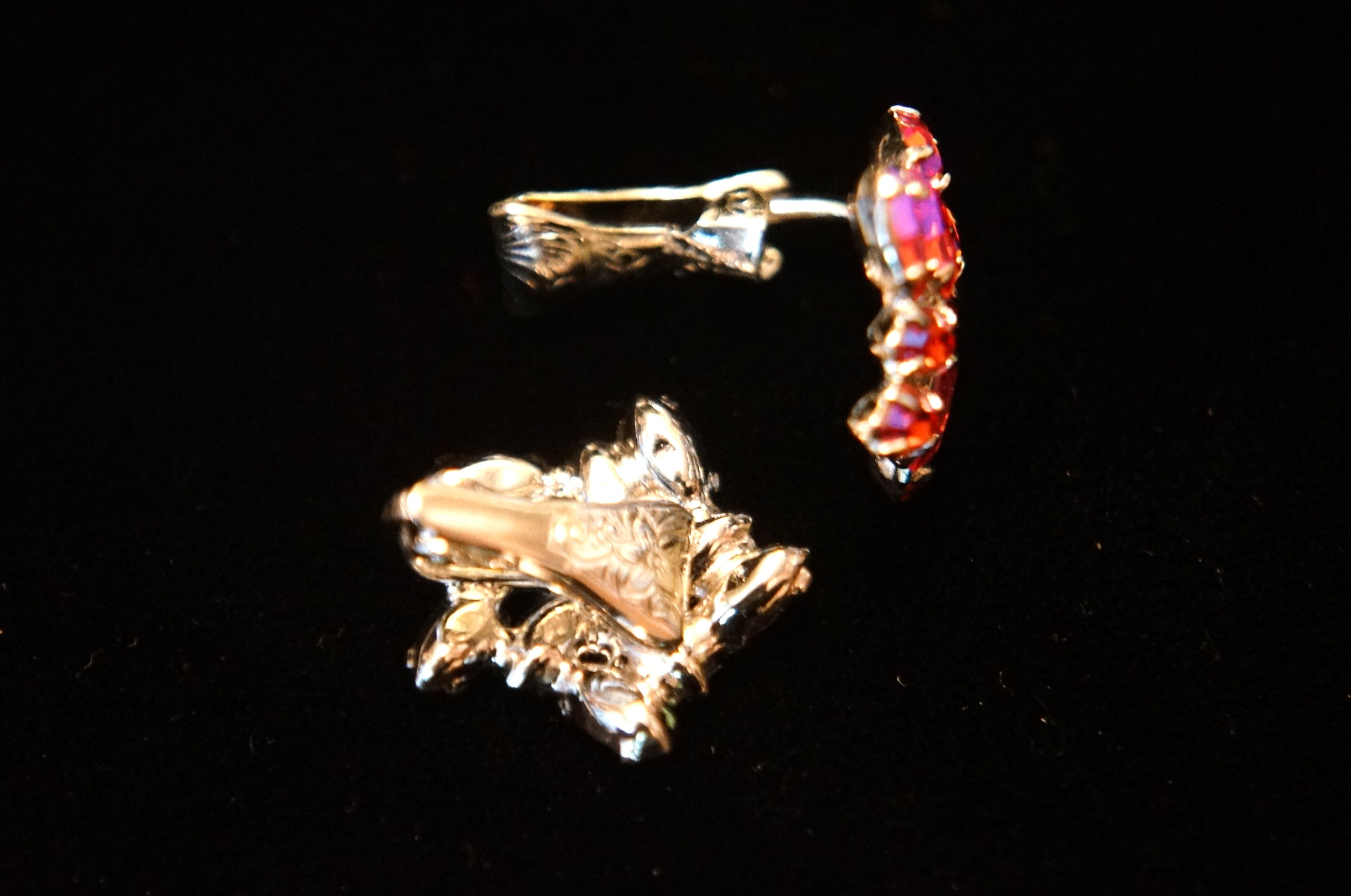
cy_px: 448
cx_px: 676
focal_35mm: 82
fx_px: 3091
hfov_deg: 24.7
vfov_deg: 16.5
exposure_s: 1/13
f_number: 5.6
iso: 3200
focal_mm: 55
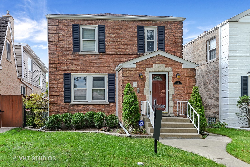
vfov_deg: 43.7
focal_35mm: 30
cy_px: 84
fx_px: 208
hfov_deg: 61.9
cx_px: 125
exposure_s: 1/100
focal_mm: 30
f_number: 8
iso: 200
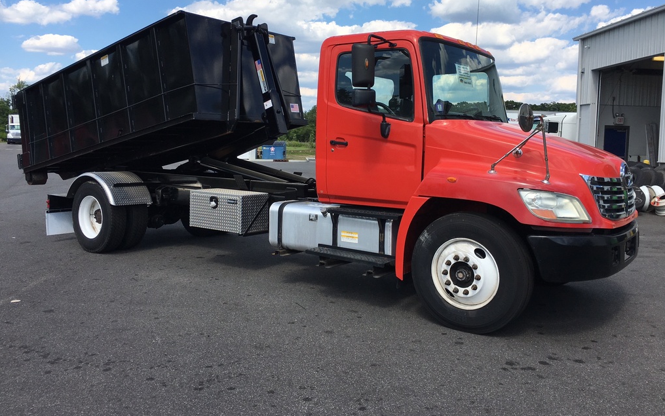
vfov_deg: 40.5
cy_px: 175
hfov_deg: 61.2
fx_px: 562
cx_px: 334
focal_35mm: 31
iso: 25
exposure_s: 1/1479
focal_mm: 4.15
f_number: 2.2
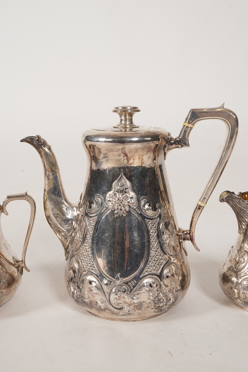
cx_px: 124
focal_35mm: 45
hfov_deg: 29.9
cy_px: 186
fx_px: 465
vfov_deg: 43.6
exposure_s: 1/125
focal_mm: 30
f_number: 22
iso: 400
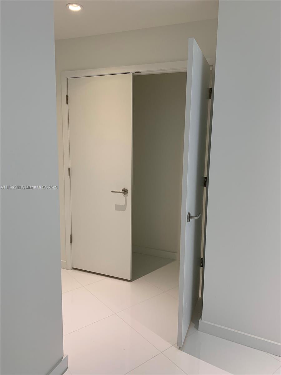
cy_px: 188
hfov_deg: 53.1
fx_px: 281
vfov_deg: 67.3
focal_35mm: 26
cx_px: 140
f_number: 1.8
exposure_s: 1/60
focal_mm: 4.25
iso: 50
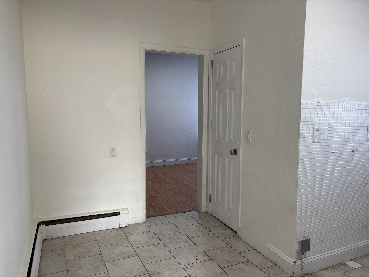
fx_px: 277
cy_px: 138
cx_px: 184
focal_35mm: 26
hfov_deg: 67.3
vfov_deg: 53.1
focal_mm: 5.96
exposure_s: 1/60
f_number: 1.6
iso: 64
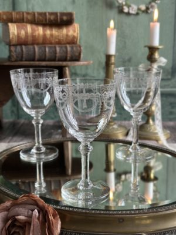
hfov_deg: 30.3
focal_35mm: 48
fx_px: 325
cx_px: 88
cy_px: 118
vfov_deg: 39.7
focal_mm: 6.86
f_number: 1.78
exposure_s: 1/105
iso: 125
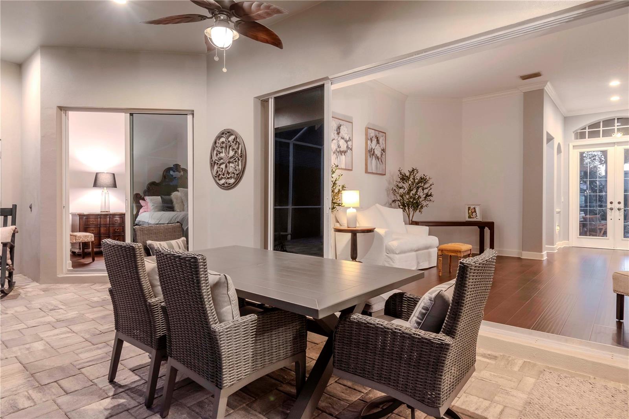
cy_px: 210
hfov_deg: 81.2
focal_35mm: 21
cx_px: 314
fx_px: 367
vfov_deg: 59.5
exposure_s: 1.3
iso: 200
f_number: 8
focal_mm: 14
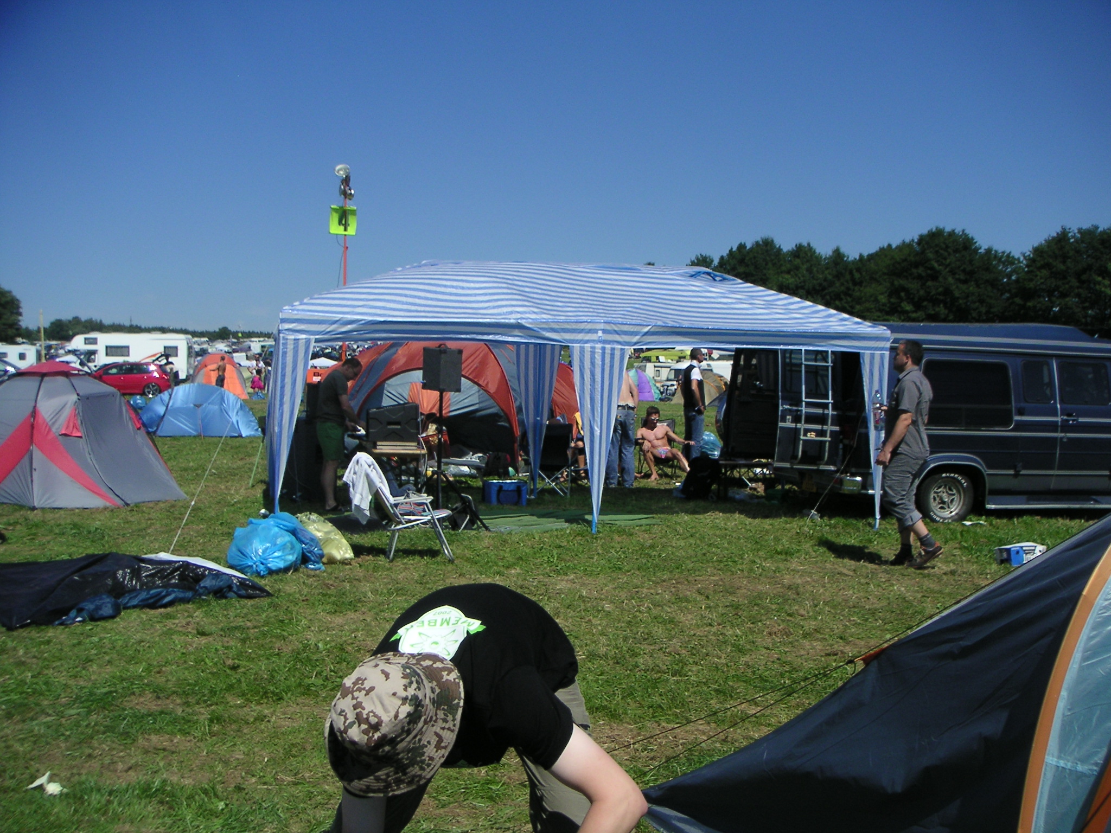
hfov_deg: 49.0
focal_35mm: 38
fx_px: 1220
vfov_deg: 37.7
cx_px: 556
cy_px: 416
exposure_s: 1/350
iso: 50
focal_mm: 6
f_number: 6.7
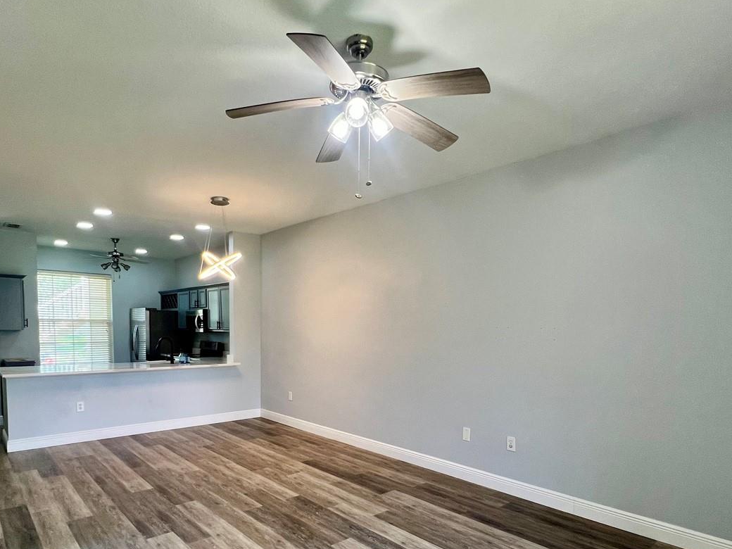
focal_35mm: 20
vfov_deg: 64.5
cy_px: 358
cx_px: 360
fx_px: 423
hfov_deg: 81.7
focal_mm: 1.57
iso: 160
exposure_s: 1/120
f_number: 1.8
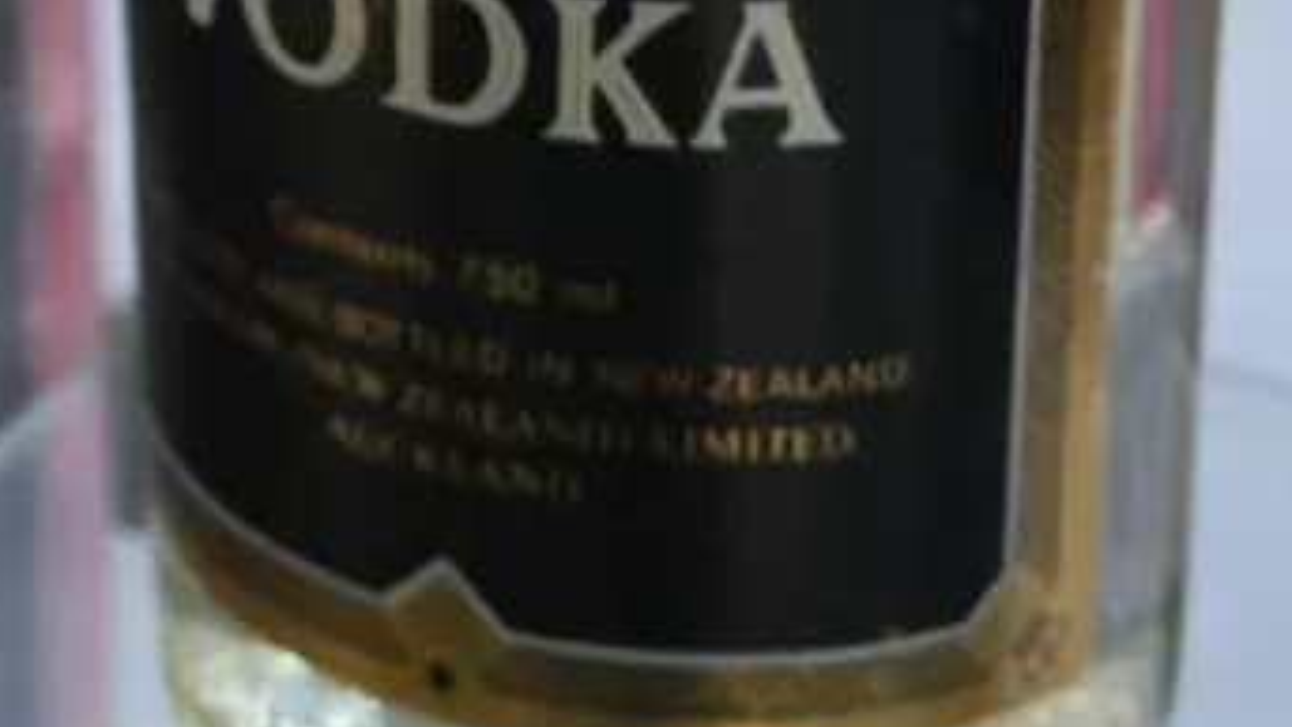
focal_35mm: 130
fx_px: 4454
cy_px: -976
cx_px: 397
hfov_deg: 16.5
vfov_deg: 8.6
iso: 1600
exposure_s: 1/60
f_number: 4.5
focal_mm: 20
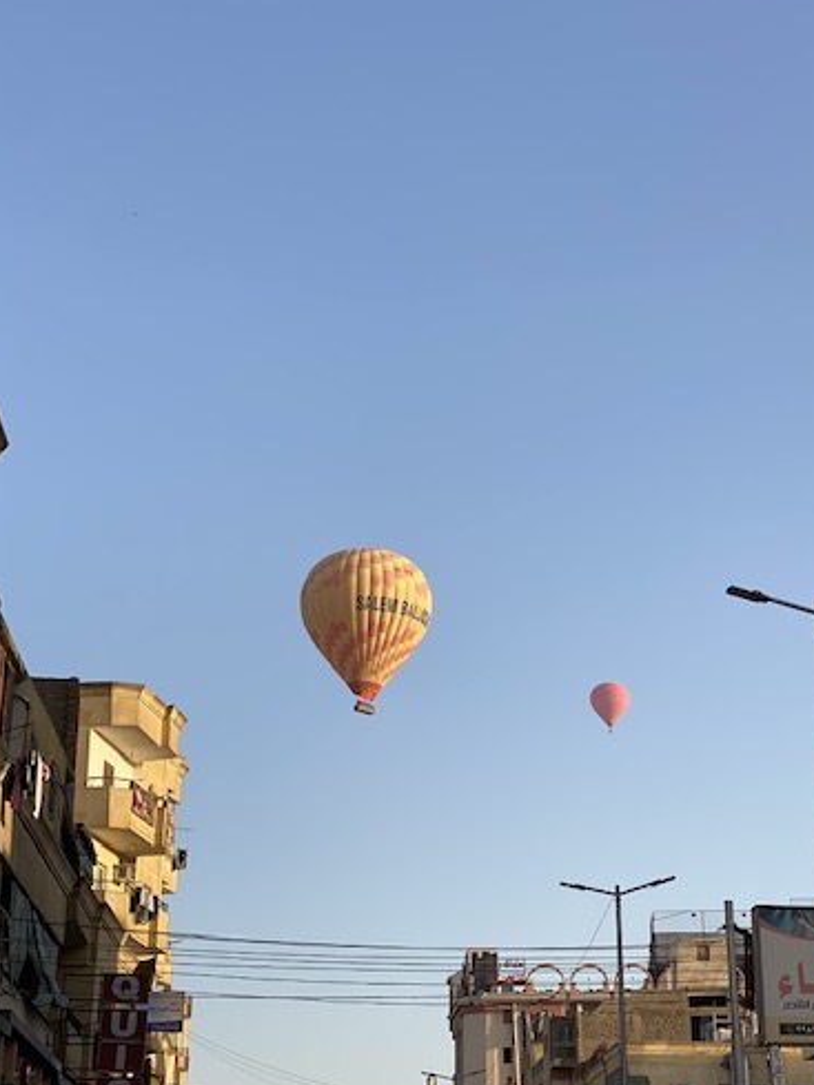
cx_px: 492
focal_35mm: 68
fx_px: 2131
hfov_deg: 21.6
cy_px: 572
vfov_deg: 28.5
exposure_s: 1/666
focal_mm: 6
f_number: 2
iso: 20
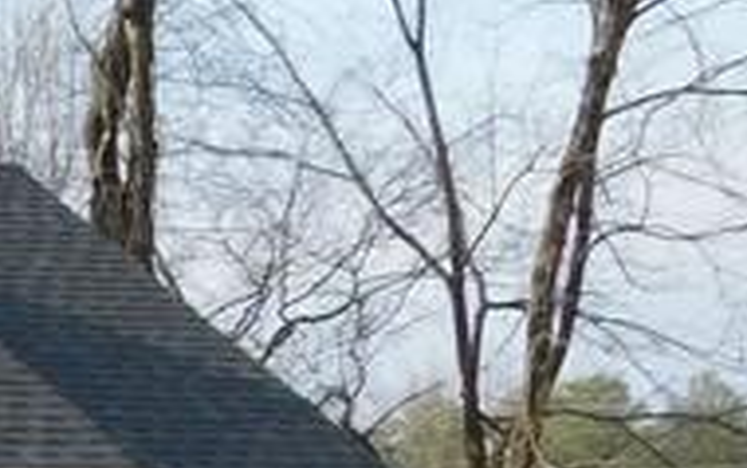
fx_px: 4196
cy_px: 429
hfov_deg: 9.2
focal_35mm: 206
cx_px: -1010
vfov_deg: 6.4
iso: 125
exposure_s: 1/800
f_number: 3.5
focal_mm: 6.3
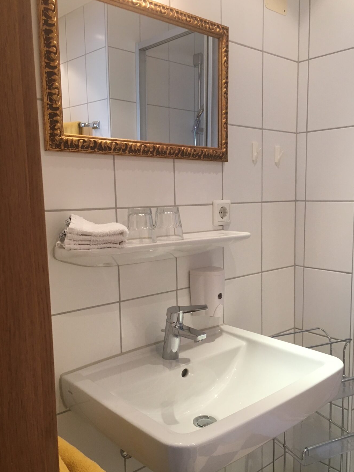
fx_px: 450
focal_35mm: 33
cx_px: 200
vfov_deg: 55.3
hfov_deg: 42.8
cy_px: 255
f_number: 2.2
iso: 125
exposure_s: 1/33
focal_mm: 4.15
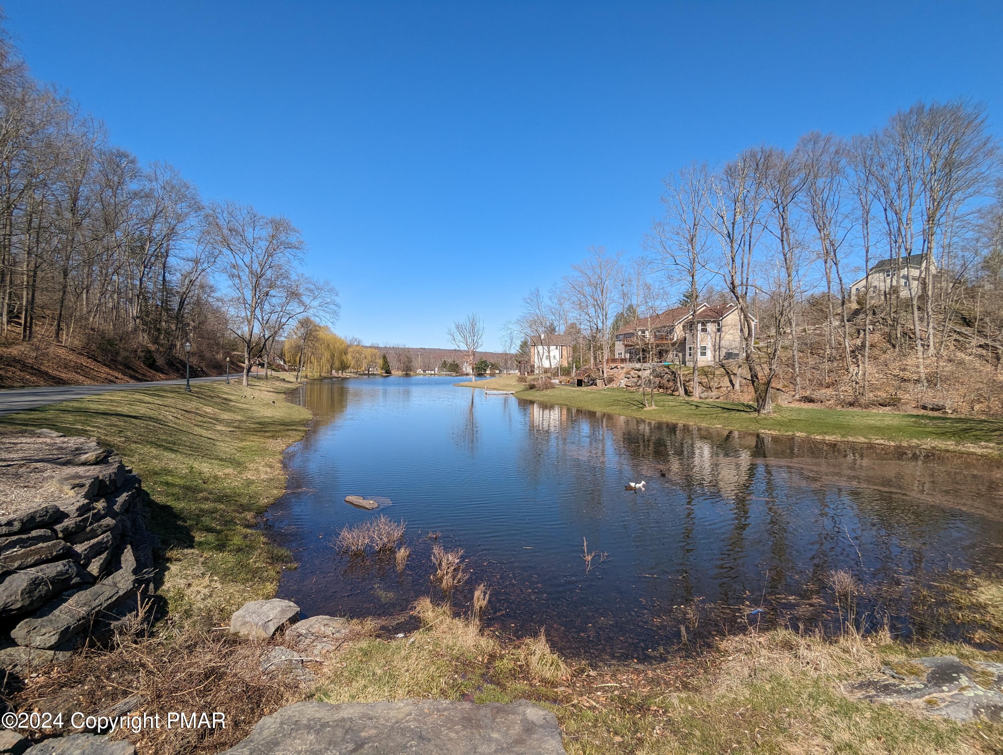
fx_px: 464
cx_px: 502
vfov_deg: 78.2
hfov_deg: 94.4
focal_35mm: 16
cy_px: 378
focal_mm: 2.35
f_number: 2.2
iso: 49
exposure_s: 1/1439
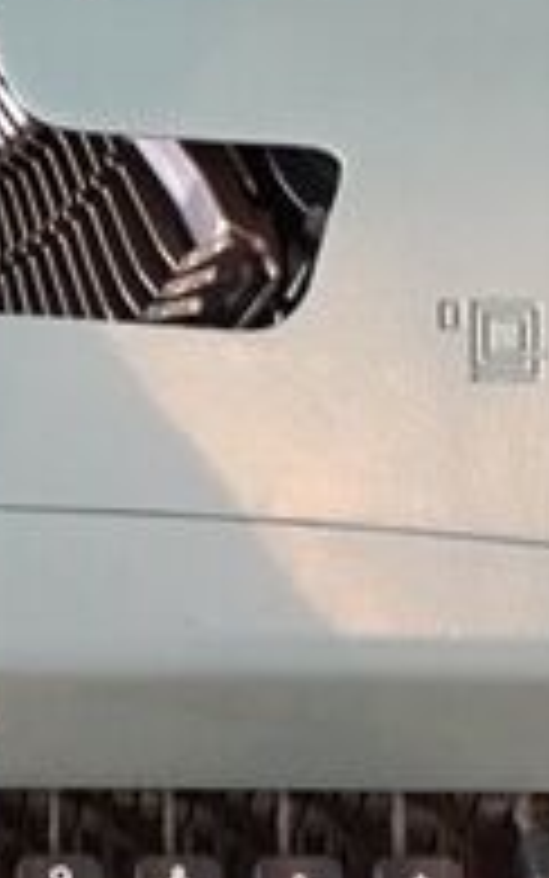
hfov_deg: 12.6
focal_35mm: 101
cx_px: -140
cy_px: 432
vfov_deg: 20.6
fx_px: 2416
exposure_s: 1/17
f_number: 2.2
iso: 250
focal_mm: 4.15
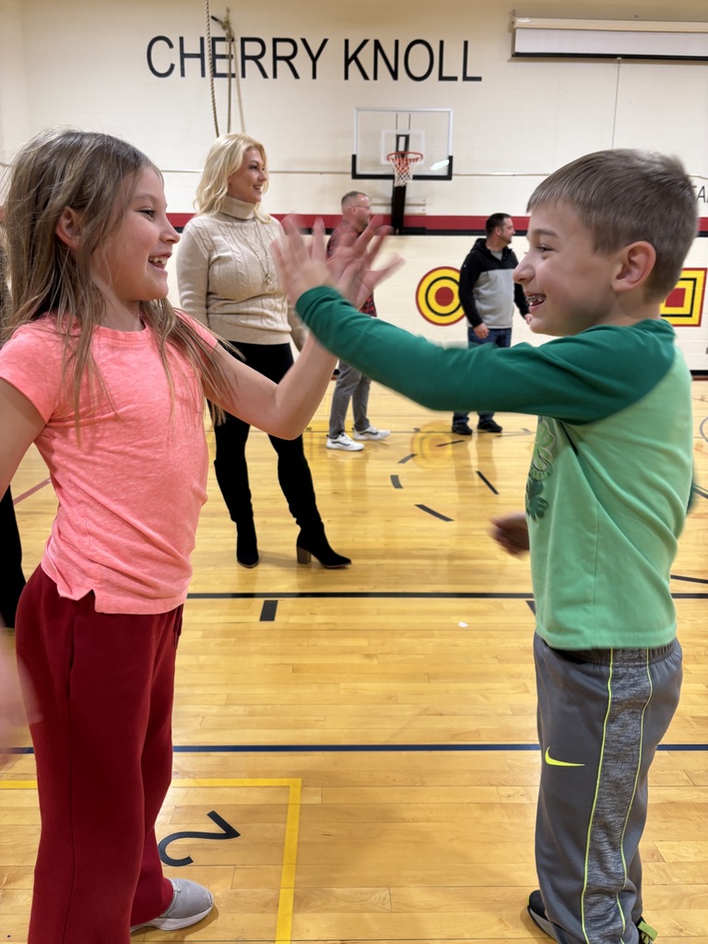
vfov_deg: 67.3
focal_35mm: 26
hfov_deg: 53.1
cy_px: 472
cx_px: 354
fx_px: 709
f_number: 1.6
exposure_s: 1/60
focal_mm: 5.96
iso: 125
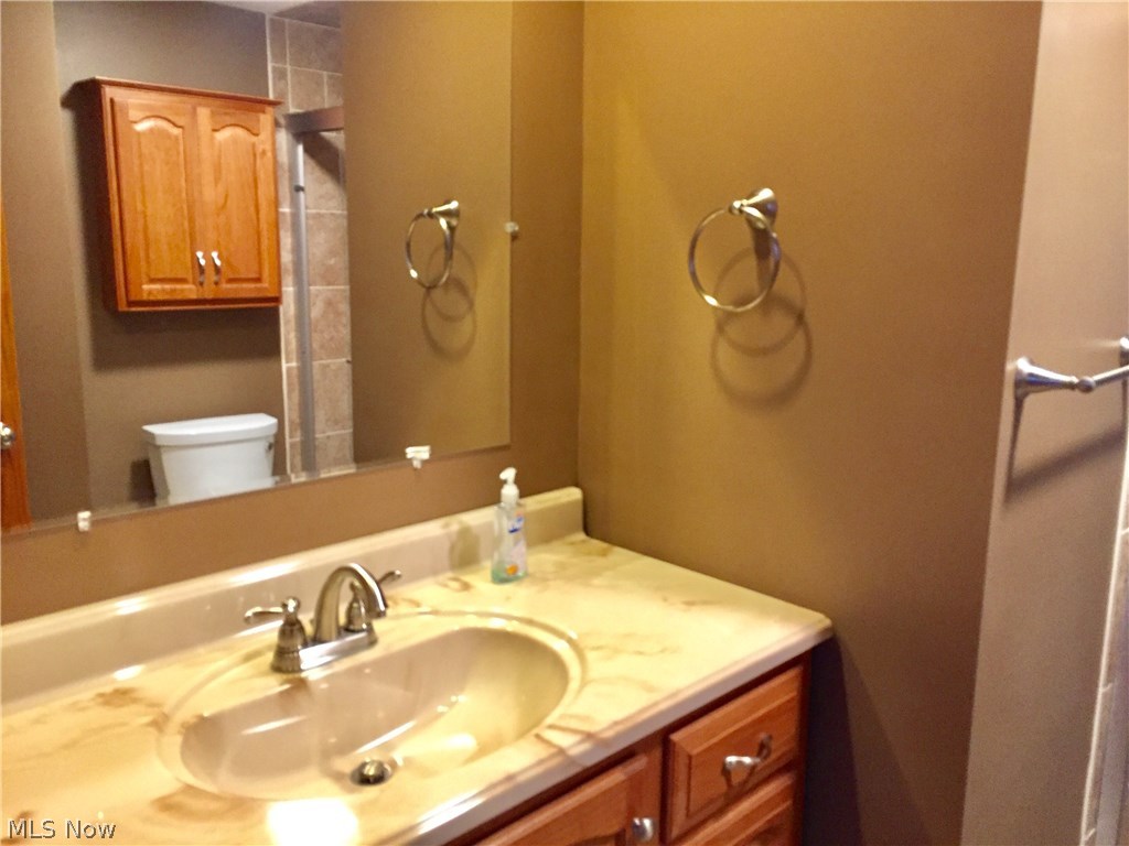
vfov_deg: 48.2
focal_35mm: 29
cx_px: 564
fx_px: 946
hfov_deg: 61.7
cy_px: 423
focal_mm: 4.15
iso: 250
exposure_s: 1/20
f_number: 2.2
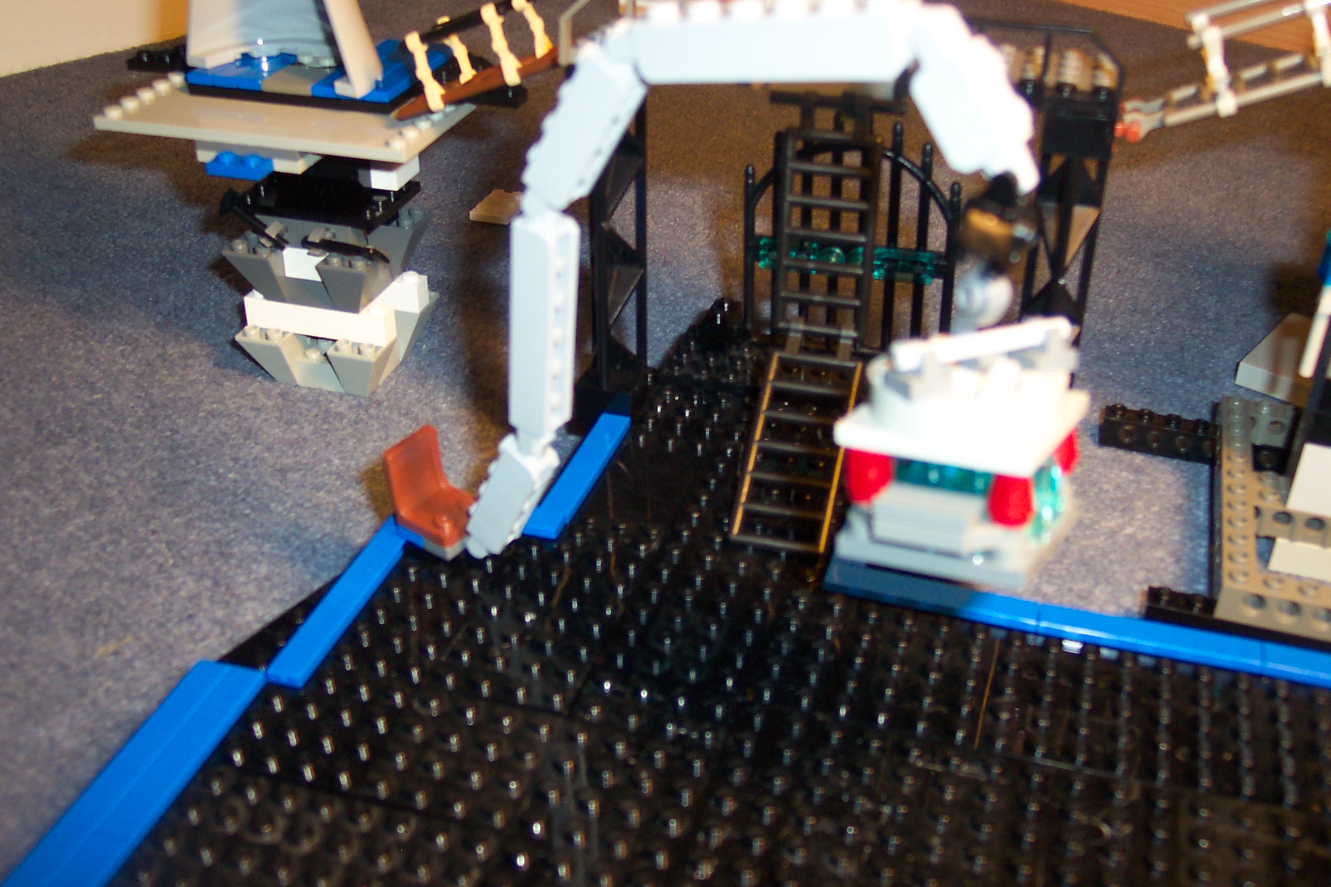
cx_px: 666
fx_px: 1405
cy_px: 444
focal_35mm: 38
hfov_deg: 50.7
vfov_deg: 35.1
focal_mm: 8
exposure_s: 1/30
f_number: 2.8
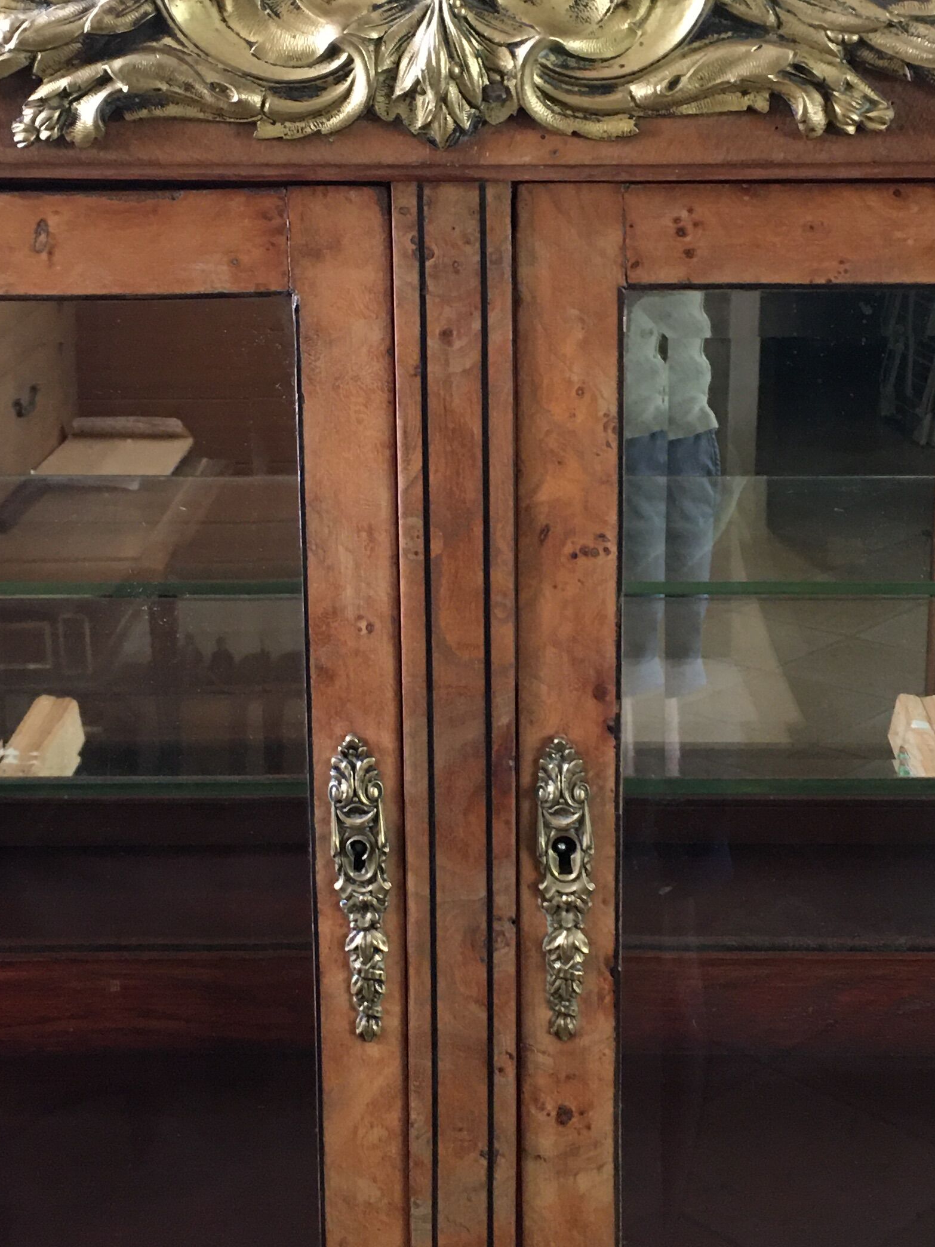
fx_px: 2017
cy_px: 526
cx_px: 525
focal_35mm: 56
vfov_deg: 34.3
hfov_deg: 26.1
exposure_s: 1/10
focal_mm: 4.15
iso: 100
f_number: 2.2
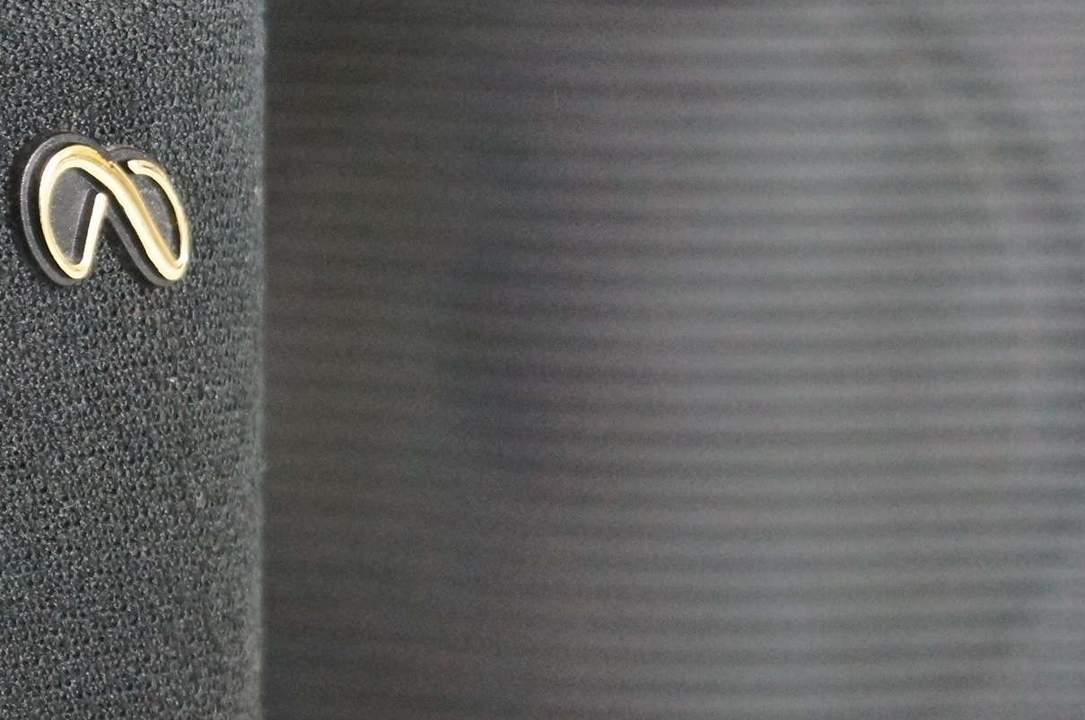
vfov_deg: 8.2
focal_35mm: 167
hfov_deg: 12.2
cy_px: 254
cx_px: 101
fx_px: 5025
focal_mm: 55
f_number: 5.6
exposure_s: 1/50
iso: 3200
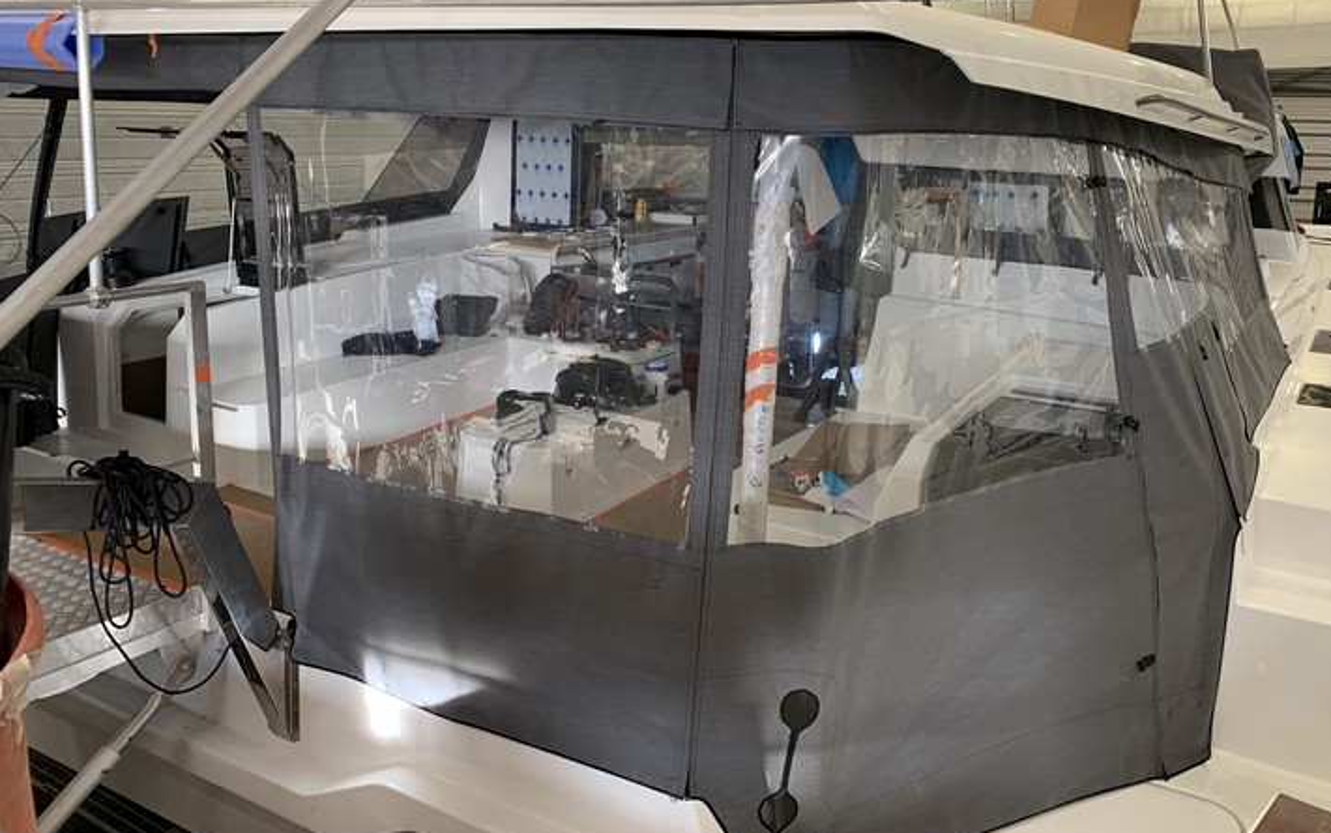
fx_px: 1125
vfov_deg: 40.5
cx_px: 715
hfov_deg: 61.1
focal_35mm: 31
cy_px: 344
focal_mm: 4.25
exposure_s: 1/50
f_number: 1.8
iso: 80
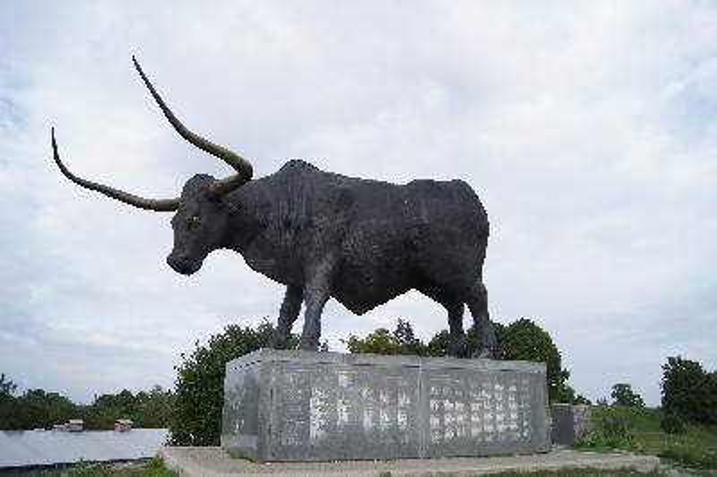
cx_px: 358
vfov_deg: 47.9
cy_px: 238
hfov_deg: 67.4
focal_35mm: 27
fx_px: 537
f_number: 3.5
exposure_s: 1/640
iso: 100
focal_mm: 18
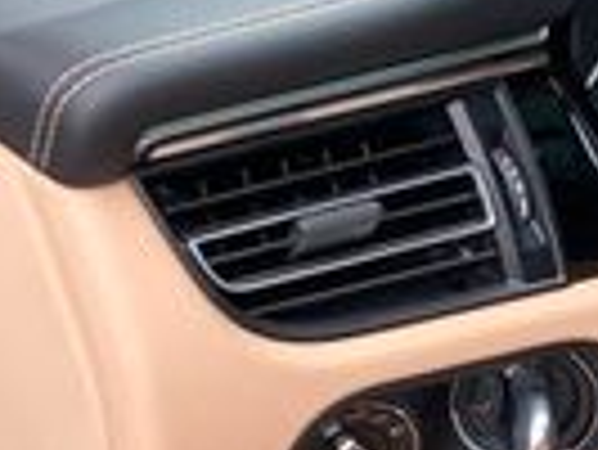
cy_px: 580
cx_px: 998
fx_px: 2334
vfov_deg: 10.8
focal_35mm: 135
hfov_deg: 13.4
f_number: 1.8
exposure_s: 1/121
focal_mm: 3.99
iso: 80
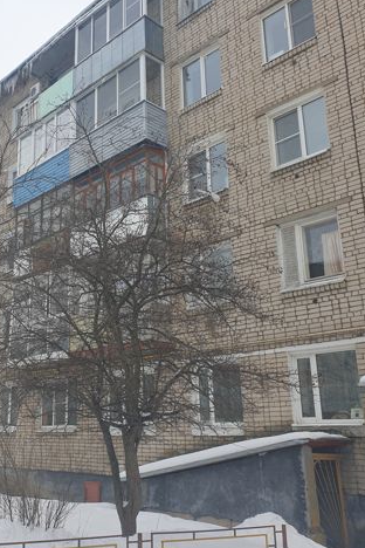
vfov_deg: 51.9
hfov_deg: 34.7
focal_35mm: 37
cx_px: 69
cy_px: 275
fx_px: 563
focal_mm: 4.3
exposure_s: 1/622
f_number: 2.4
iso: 50
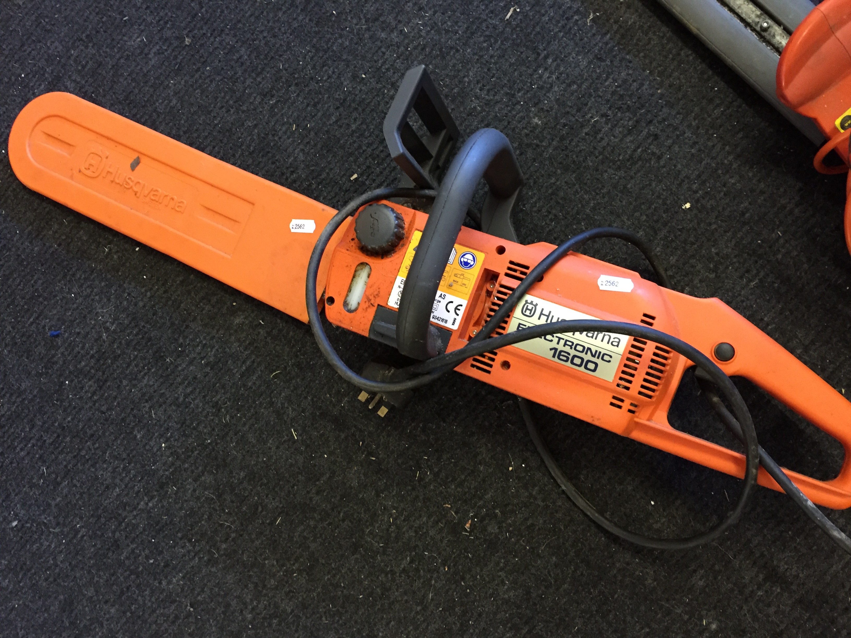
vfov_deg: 48.2
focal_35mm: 29
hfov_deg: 61.7
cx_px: 426
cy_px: 319
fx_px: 713
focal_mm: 4.15
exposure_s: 1/20
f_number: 2.2
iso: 250
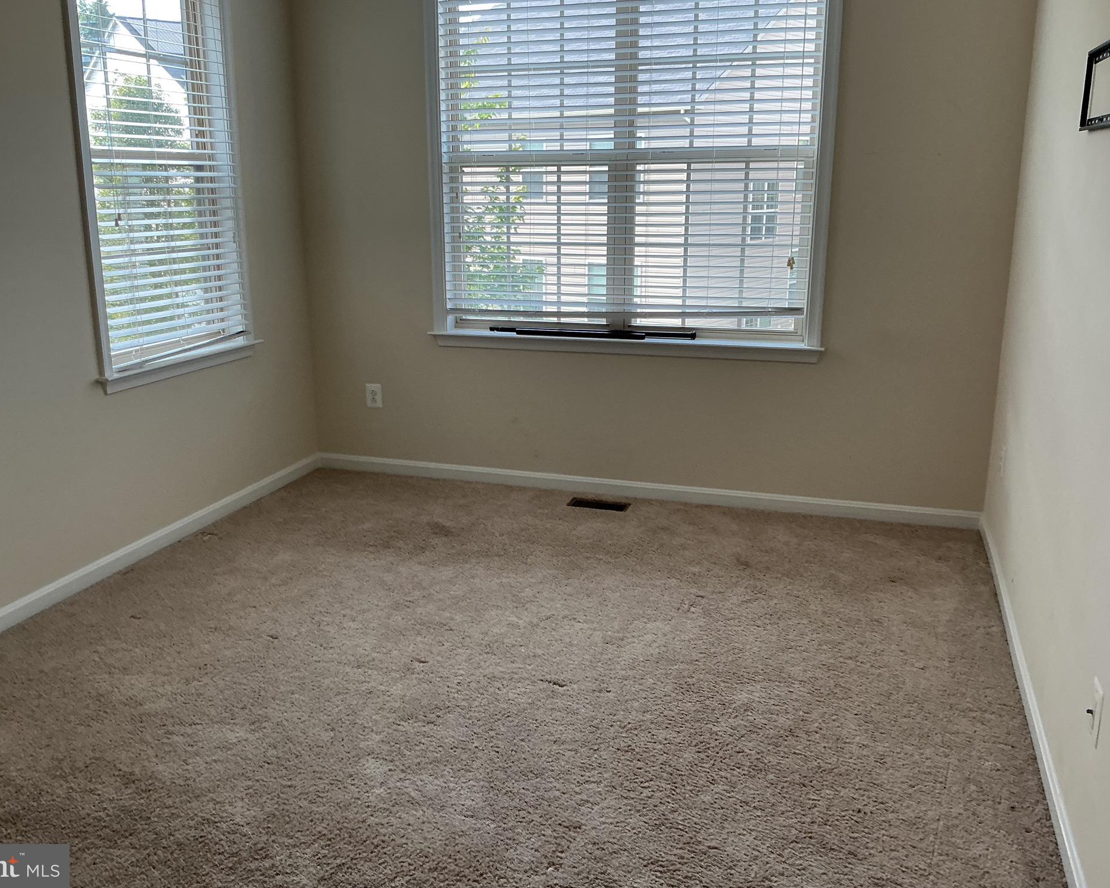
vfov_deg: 47.1
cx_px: 529
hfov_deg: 57.2
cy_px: 437
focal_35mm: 31
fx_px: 1018
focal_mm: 3
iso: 40
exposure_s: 1/120
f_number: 1.8
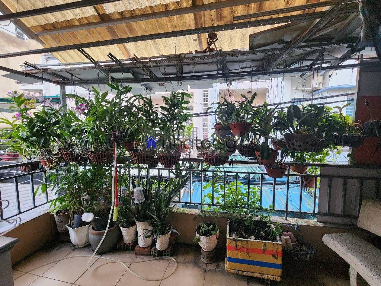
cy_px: 143
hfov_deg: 106.2
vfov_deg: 89.9
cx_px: 190
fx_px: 143
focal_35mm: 13
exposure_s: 1/60.2
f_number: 2.2
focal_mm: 2.2
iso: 320
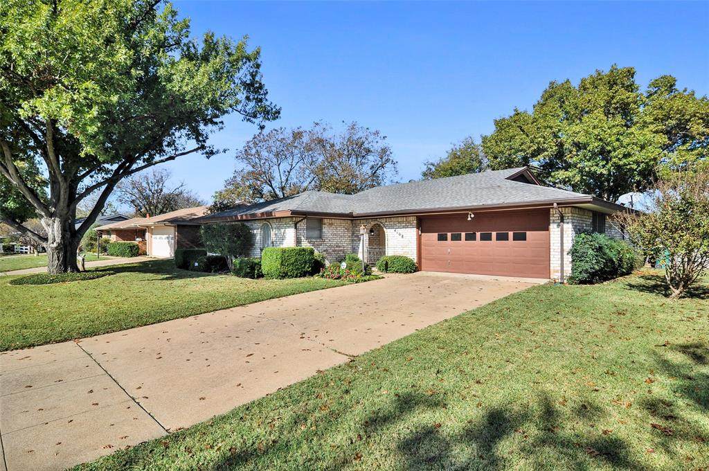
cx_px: 354
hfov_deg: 90.1
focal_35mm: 18
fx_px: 354
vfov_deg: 67.2
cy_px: 236
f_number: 5
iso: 200
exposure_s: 1/400
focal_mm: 12
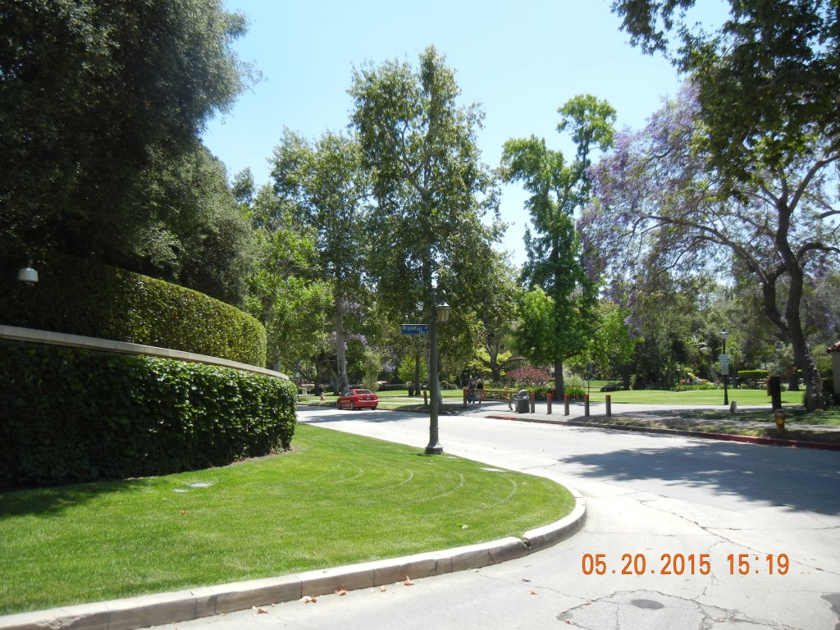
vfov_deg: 46.8
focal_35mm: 30
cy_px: 315
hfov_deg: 60.0
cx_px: 420
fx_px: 728
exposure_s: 1/708
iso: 160
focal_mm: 5.4
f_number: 3.5
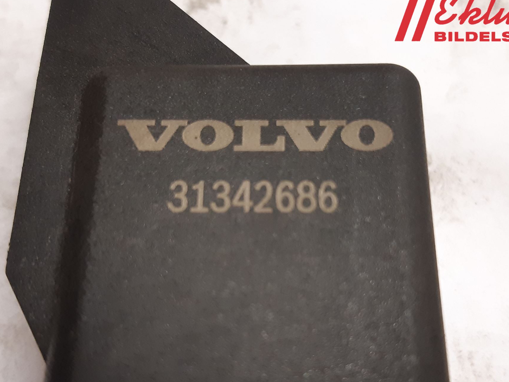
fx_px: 456
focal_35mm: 31
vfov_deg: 45.3
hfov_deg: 58.3
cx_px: 273
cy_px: 219
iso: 160
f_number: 1.7
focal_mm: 3.93
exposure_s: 1/50
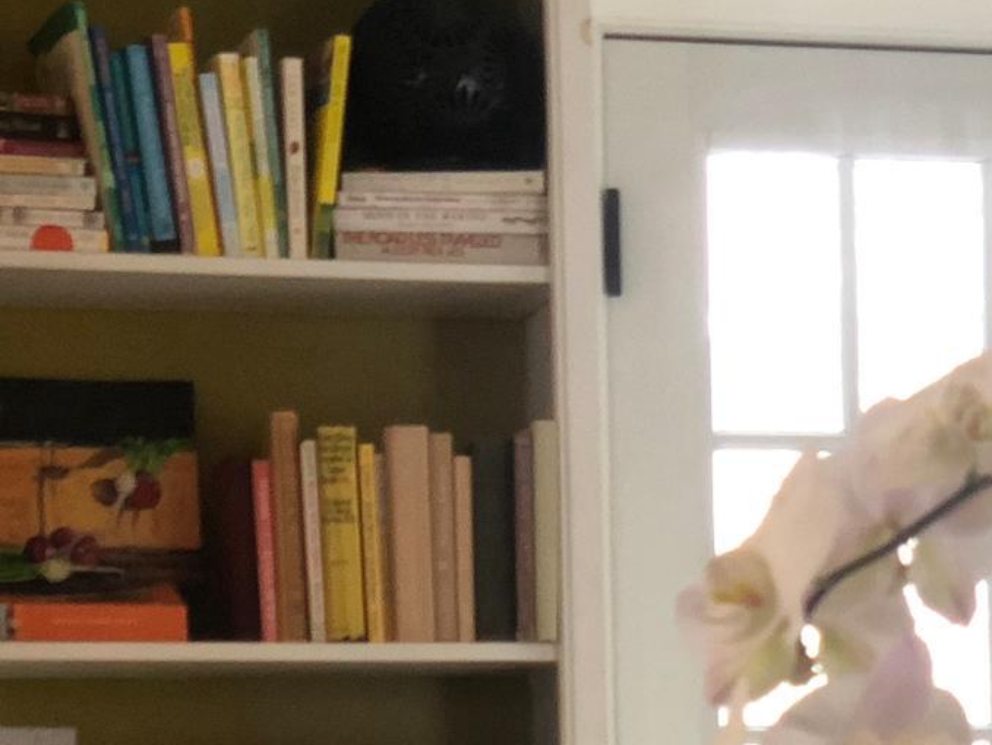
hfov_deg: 12.4
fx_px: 4501
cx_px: 1053
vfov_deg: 9.4
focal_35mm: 157
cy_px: 815
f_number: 2.4
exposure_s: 1/30
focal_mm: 6
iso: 100
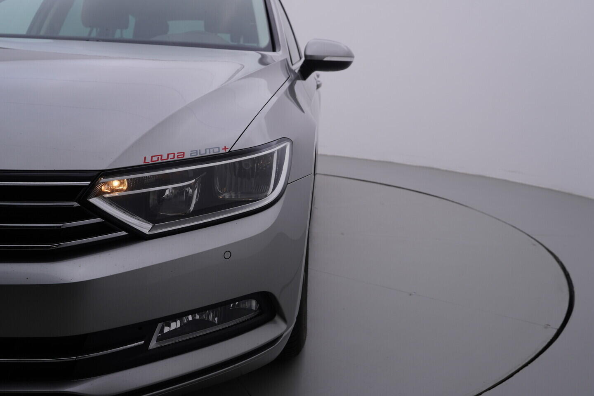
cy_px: 198
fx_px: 594
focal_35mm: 36
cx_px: 297
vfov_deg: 36.9
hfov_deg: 53.1
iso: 125
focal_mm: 24
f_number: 5
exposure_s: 1/125
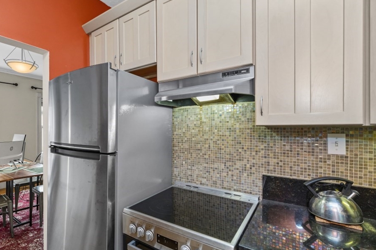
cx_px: 143
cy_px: 131
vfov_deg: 67.3
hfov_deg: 88.4
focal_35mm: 18
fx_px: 188
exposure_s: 1/125
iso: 800
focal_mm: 14
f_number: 5.6
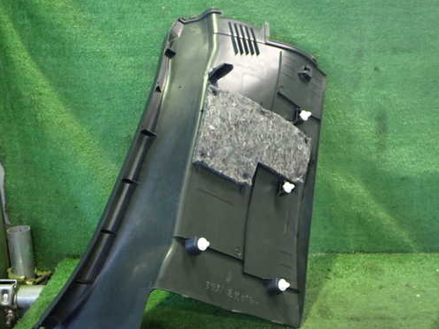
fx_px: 457
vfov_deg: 39.6
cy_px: 176
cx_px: 182
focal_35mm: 36
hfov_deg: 51.1
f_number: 2.3
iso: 800
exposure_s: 1/25
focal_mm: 5.4
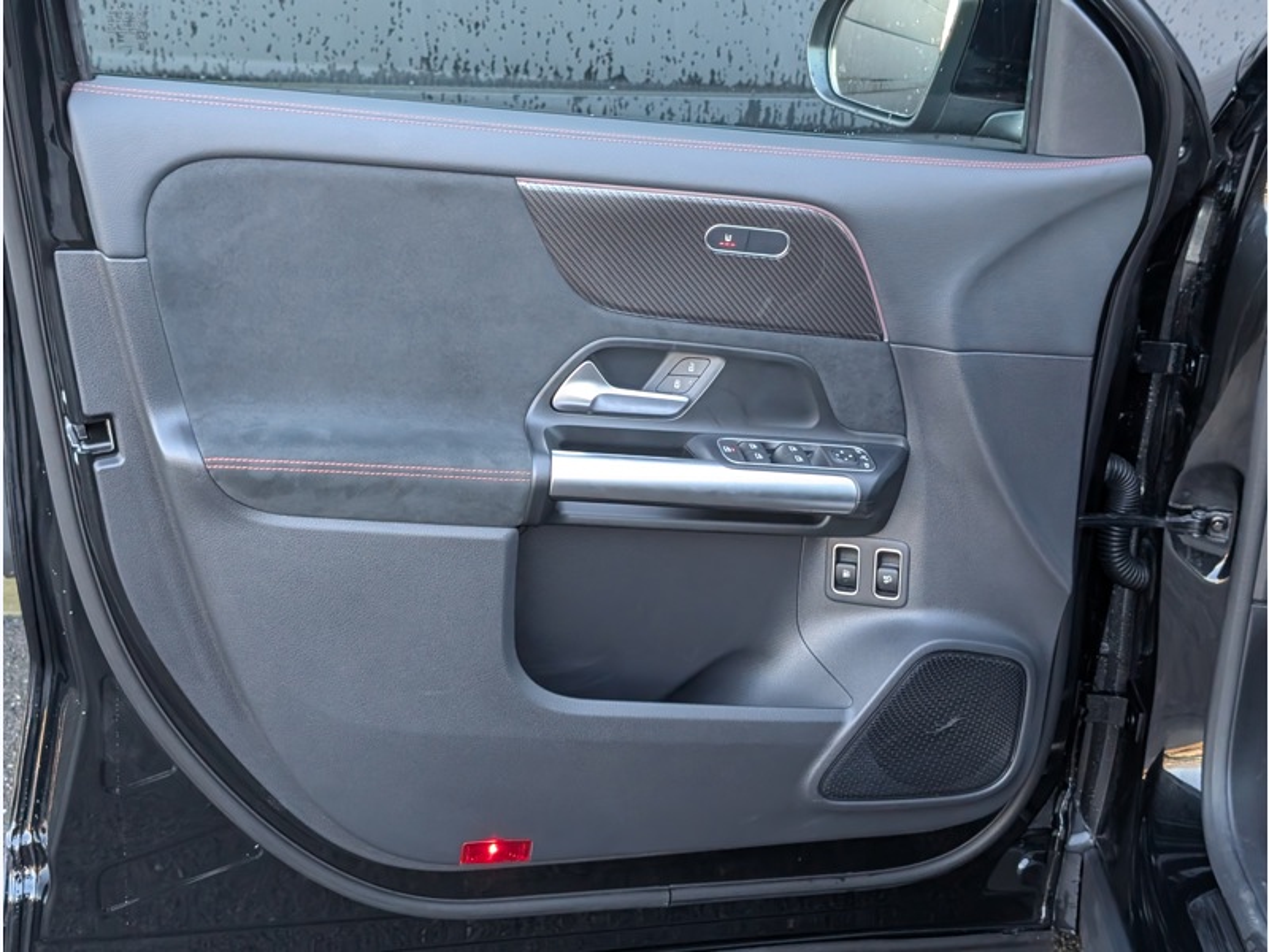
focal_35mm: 49
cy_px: 476
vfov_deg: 29.7
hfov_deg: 38.9
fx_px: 1796
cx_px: 634
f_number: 1.68
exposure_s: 1/330
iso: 416
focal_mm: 6.9
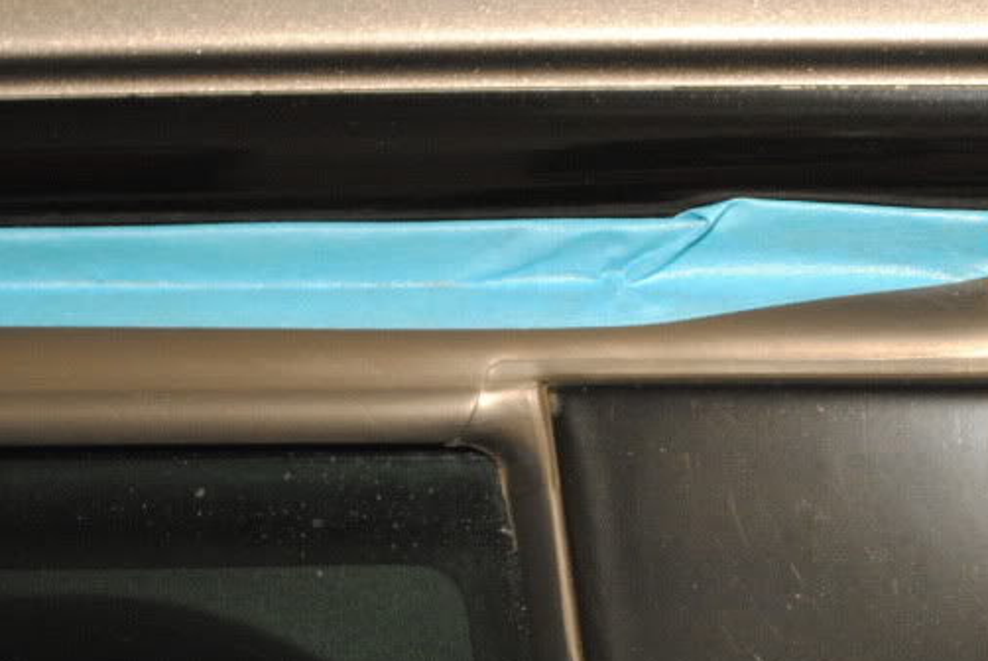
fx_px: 4616
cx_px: 942
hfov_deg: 12.1
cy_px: 355
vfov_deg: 8.2
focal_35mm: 168
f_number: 5.6
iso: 800
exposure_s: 1/30
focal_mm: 55
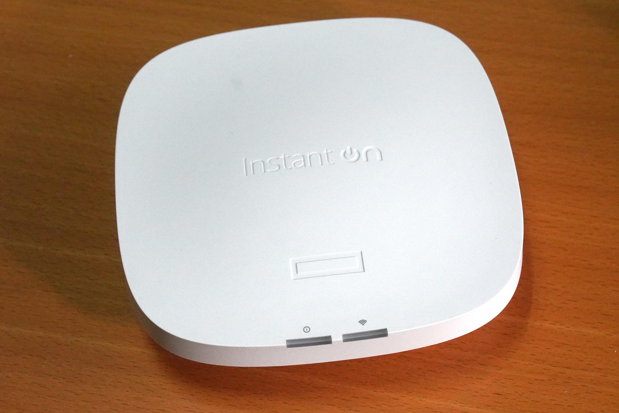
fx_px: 1315
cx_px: 310
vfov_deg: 17.8
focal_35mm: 76
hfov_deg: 26.5
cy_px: 206
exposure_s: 1/400
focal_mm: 51
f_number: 8
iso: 5000
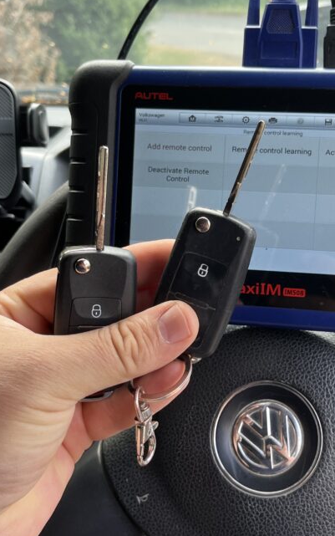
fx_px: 642
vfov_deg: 45.2
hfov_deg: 29.0
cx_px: 222
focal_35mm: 44
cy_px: 250
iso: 50
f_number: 1.6
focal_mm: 5.1
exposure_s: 1/122
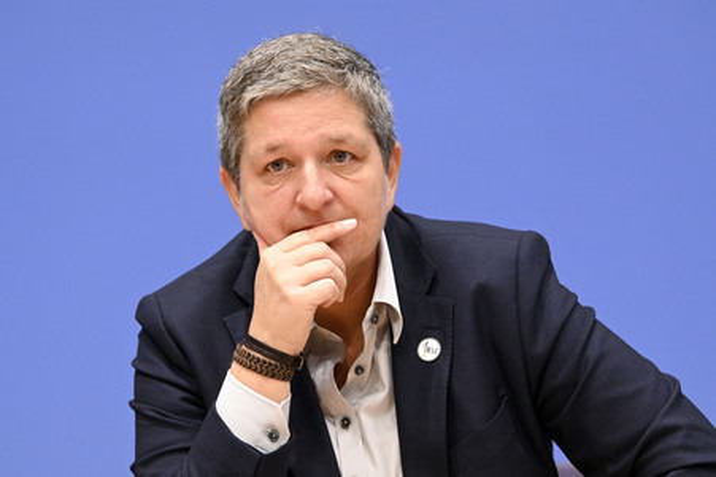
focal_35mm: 120
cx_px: 358
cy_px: 238
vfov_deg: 11.4
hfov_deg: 17.1
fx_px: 2385
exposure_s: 1/500
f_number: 5
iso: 5000
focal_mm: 120
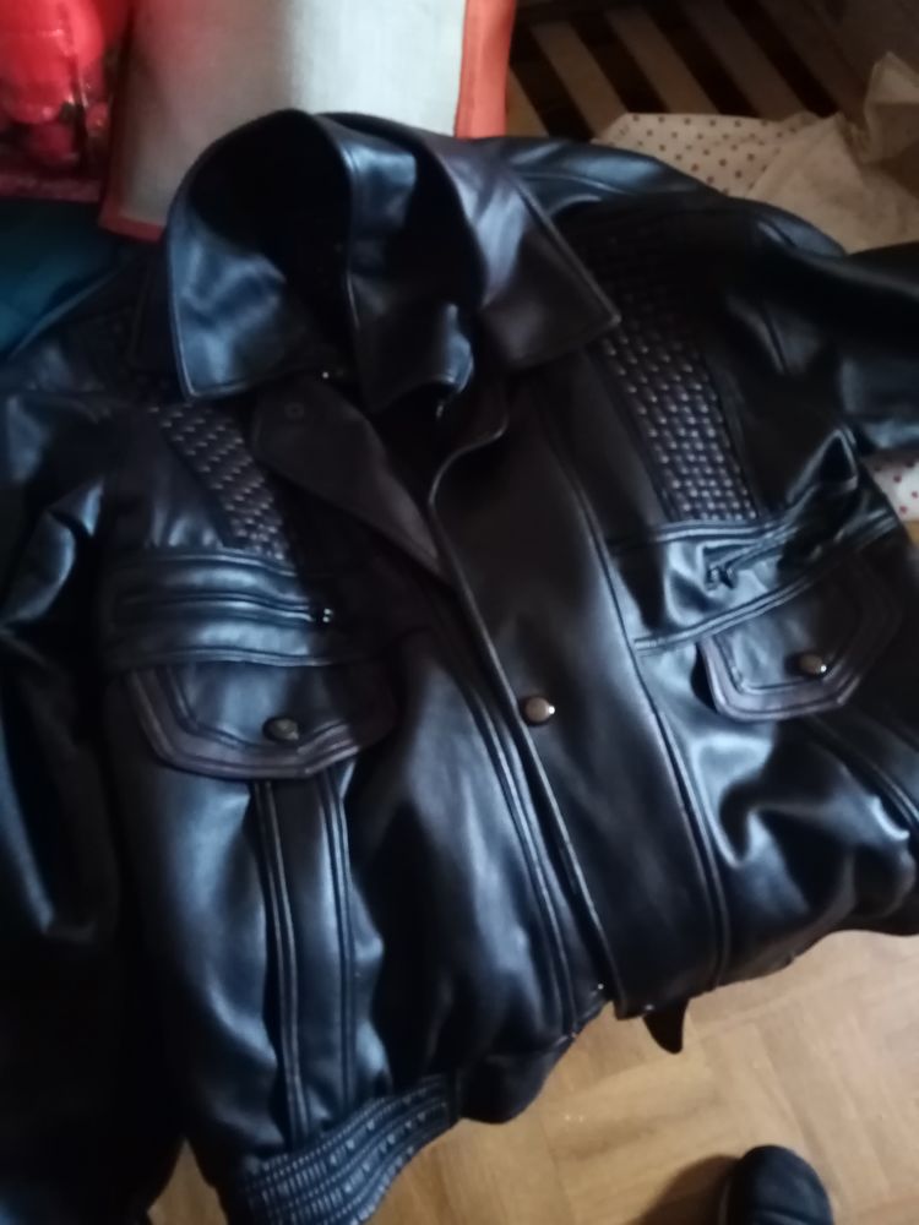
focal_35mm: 26
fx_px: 920
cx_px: 460
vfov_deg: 67.3
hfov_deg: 53.1
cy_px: 612
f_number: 1.8
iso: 1275
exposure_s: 1/20
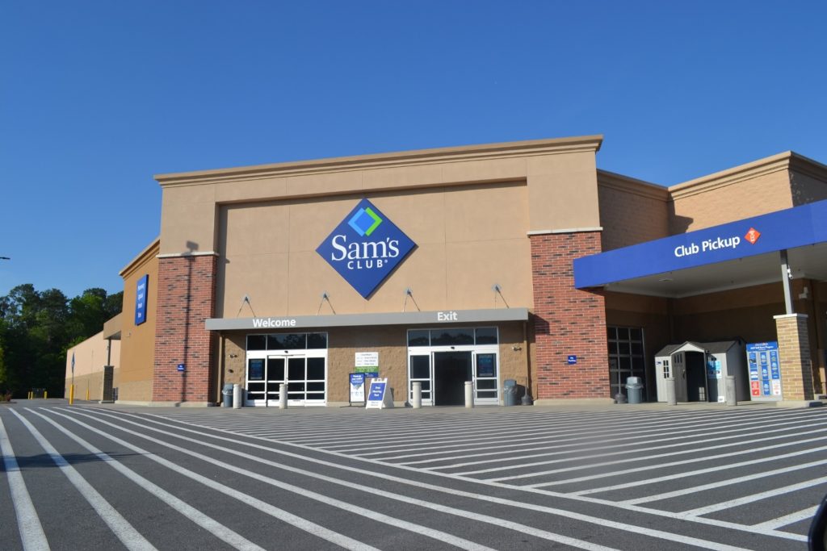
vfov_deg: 47.9
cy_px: 276
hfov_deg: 67.4
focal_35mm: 27
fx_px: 620
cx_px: 414
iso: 100
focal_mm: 18
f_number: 8
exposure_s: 1/250
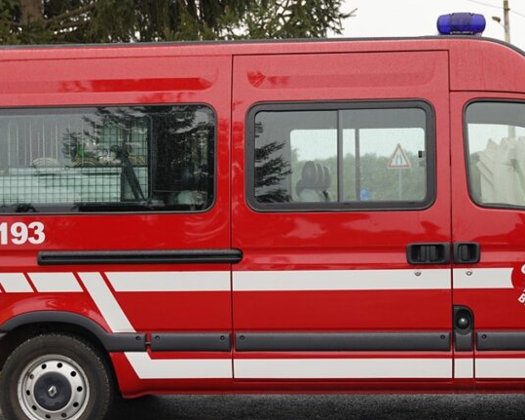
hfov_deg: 28.6
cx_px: 345
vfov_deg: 23.1
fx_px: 1025
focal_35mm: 66
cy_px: 204
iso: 100
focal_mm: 37
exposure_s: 1/250
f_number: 2.8
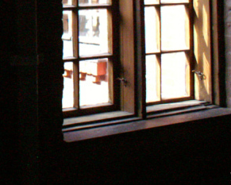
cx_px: -100
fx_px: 595
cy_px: -69
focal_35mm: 87
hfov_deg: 19.5
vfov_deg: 16.5
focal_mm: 18
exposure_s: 1/1600
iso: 3200
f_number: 4
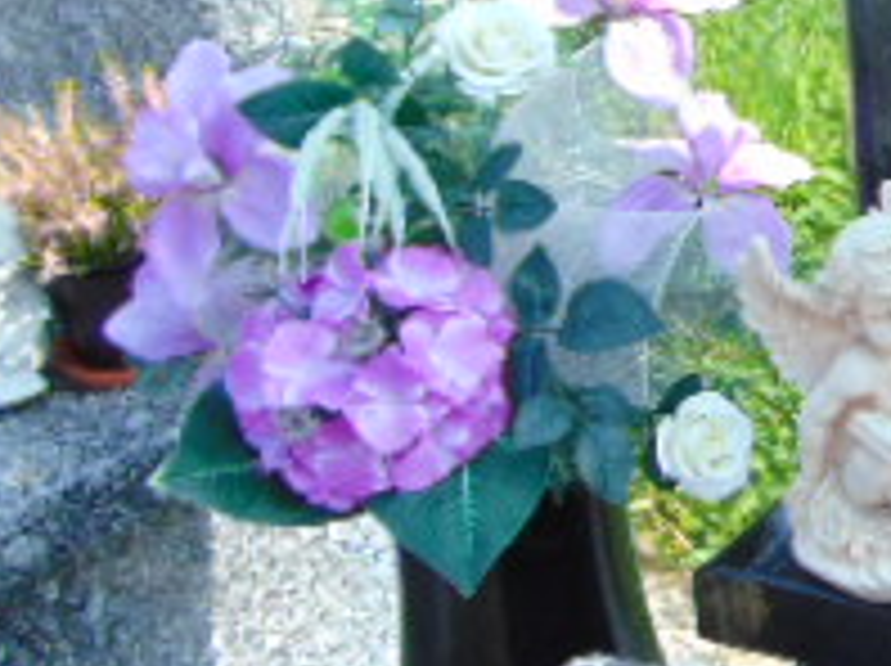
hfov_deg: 20.5
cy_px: 212
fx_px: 2082
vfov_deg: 18.1
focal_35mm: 81
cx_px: 1350
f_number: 3
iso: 80
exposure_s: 1/400
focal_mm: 4.5
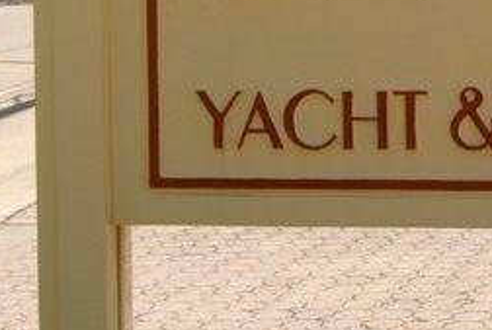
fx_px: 1999
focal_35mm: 146
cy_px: -111
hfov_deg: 13.5
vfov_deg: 9.3
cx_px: 635
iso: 200
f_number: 9
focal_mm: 24
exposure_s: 1/320
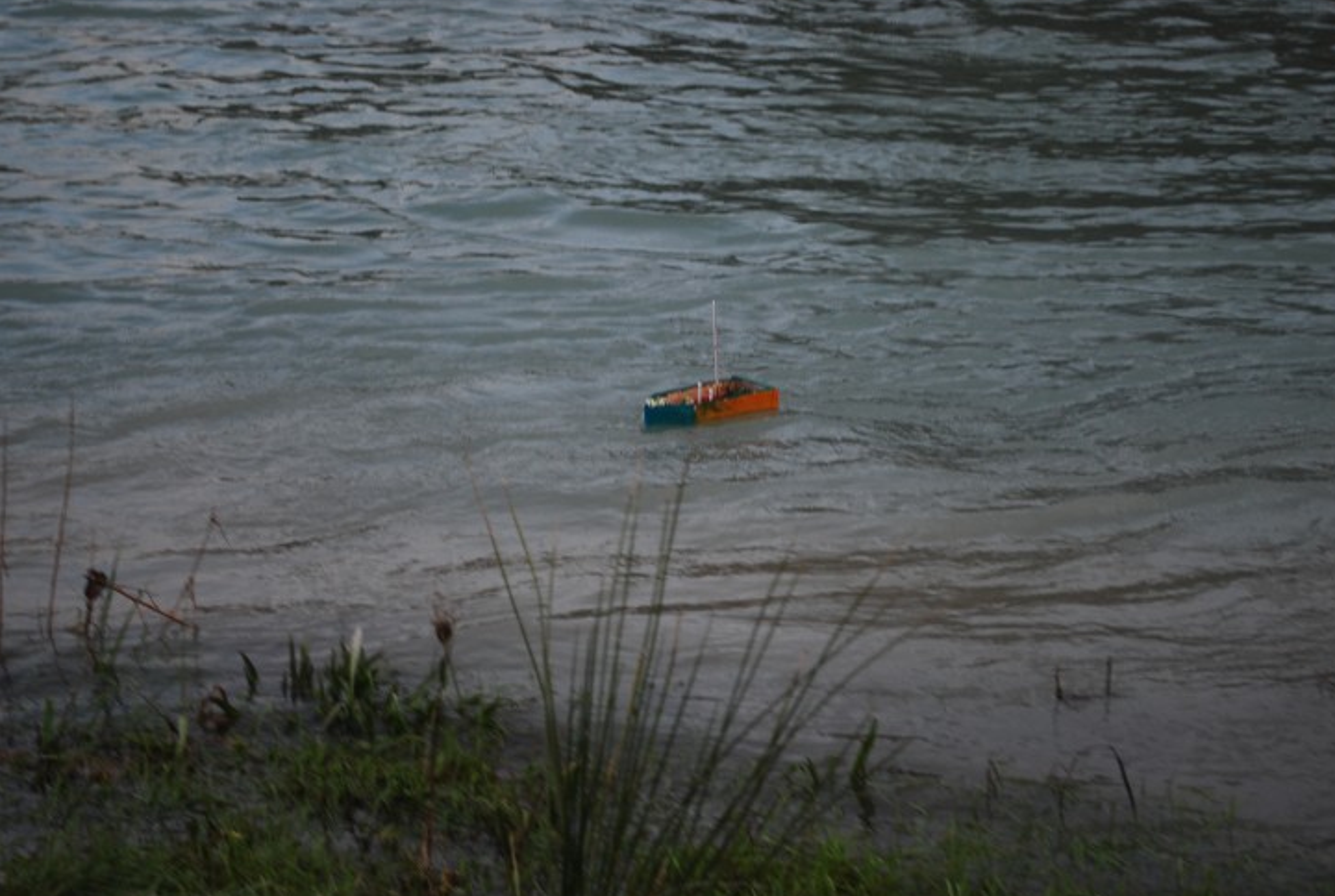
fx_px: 3402
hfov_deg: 22.2
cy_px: 440
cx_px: 680
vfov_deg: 15.0
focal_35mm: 92
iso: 200
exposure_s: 1/125
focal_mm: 55
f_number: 5.6
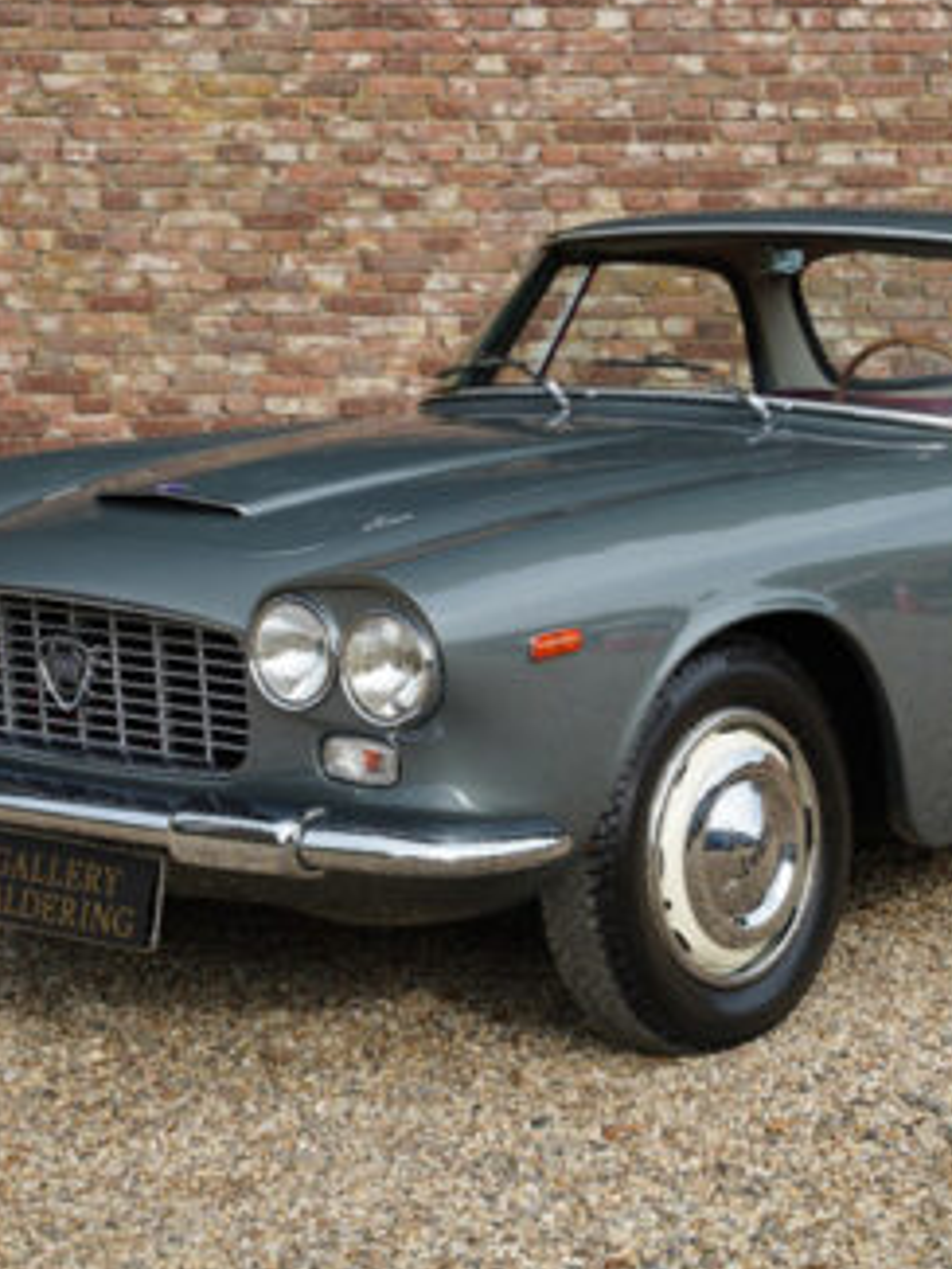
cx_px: 683
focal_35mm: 89
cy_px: 500
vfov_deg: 22.1
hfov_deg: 16.6
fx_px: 3247
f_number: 5.6
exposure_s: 1/125
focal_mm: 49.9
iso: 100
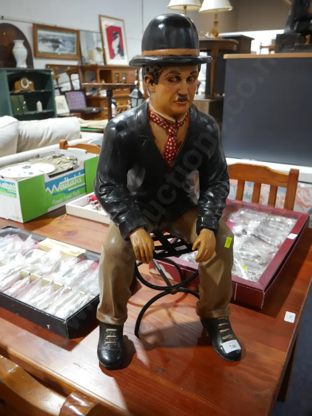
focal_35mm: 28
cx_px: 156
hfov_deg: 49.8
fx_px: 336
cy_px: 208
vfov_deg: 63.4
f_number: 4
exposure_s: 1/60
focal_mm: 14
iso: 800
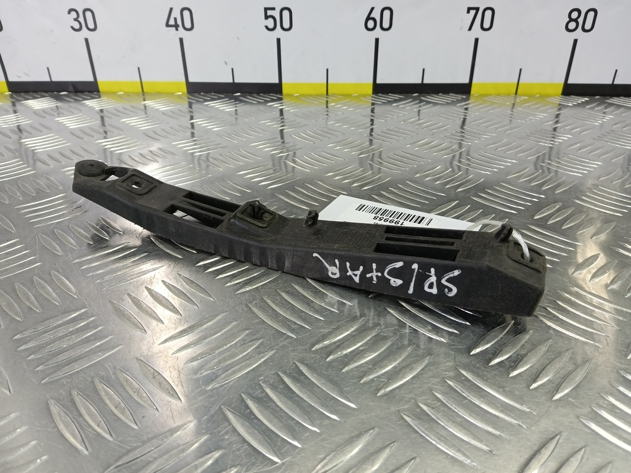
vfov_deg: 58.9
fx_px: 419
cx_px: 316
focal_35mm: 23
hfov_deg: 73.9
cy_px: 236
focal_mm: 4.11
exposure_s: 1/50
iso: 124
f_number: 1.6
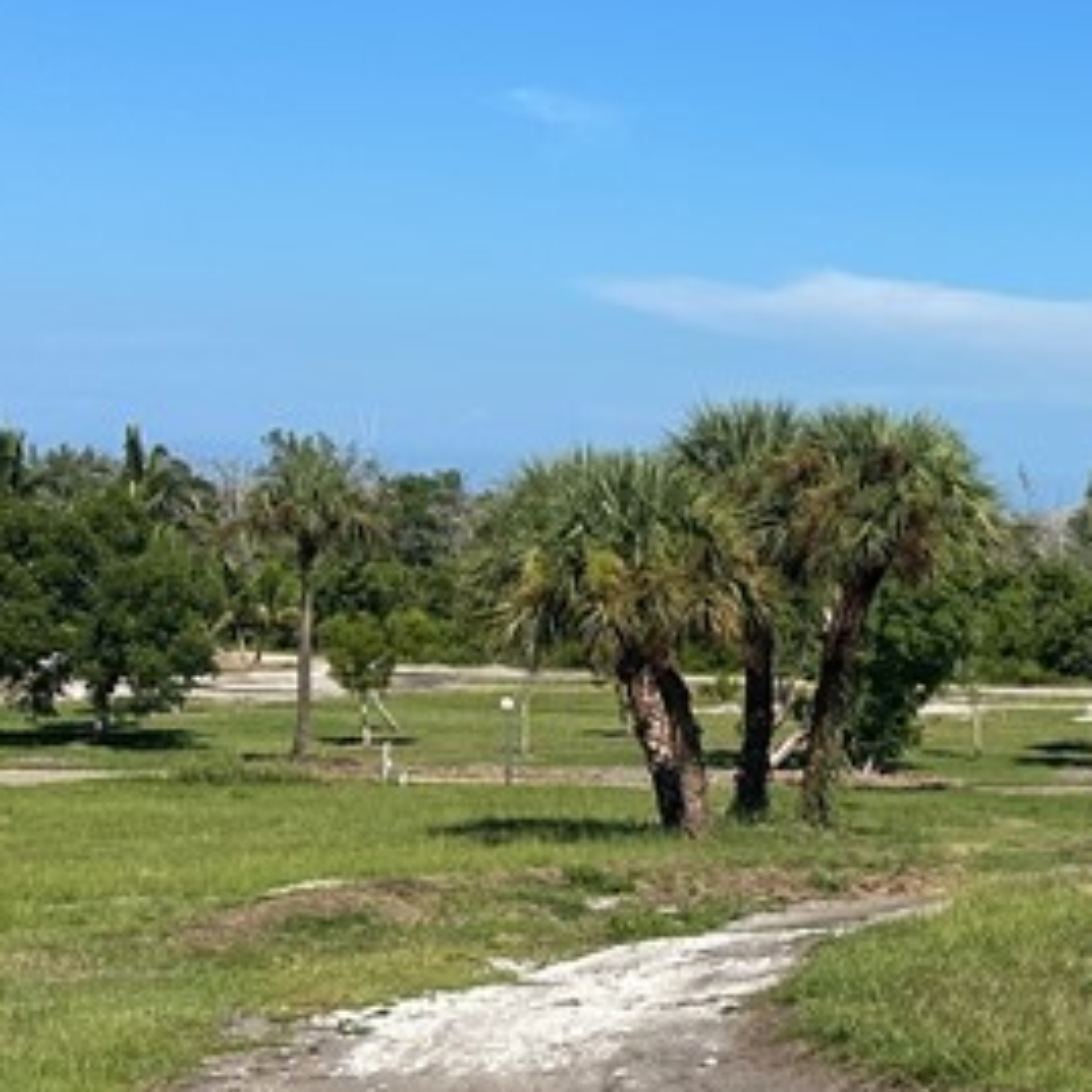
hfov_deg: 18.2
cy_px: 664
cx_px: 1797
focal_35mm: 81
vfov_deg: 21.4
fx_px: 2891
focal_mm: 6.86
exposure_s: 1/5263
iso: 80
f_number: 1.78
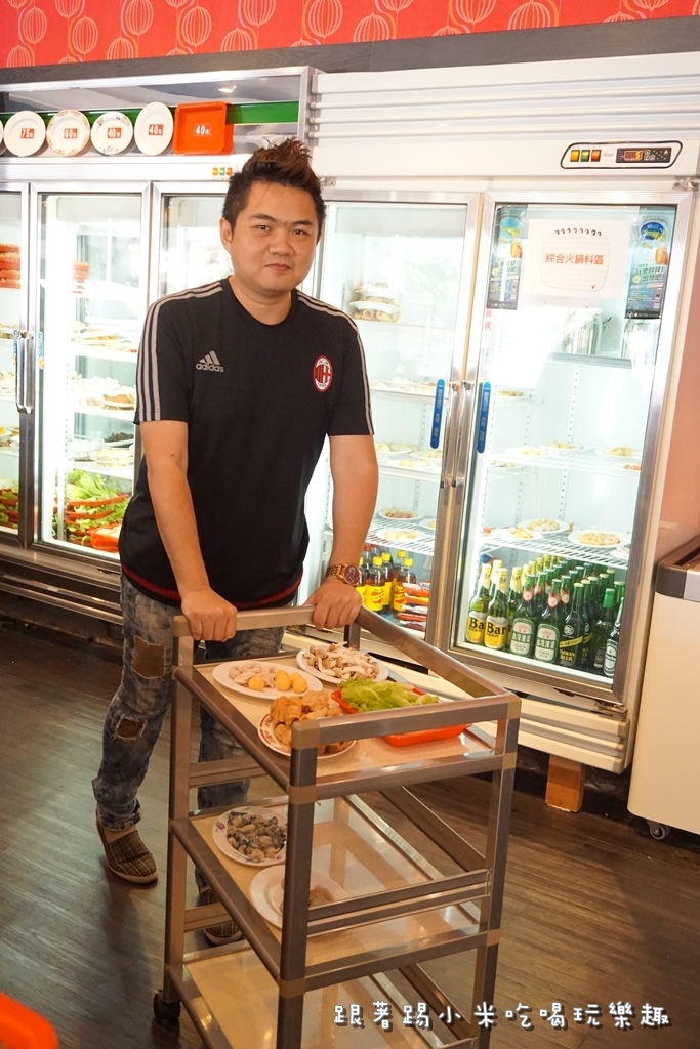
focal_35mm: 34
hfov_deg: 38.4
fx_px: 1006
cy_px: 524
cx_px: 350
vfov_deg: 55.1
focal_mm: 23
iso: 3200
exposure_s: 1/125
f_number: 4.5
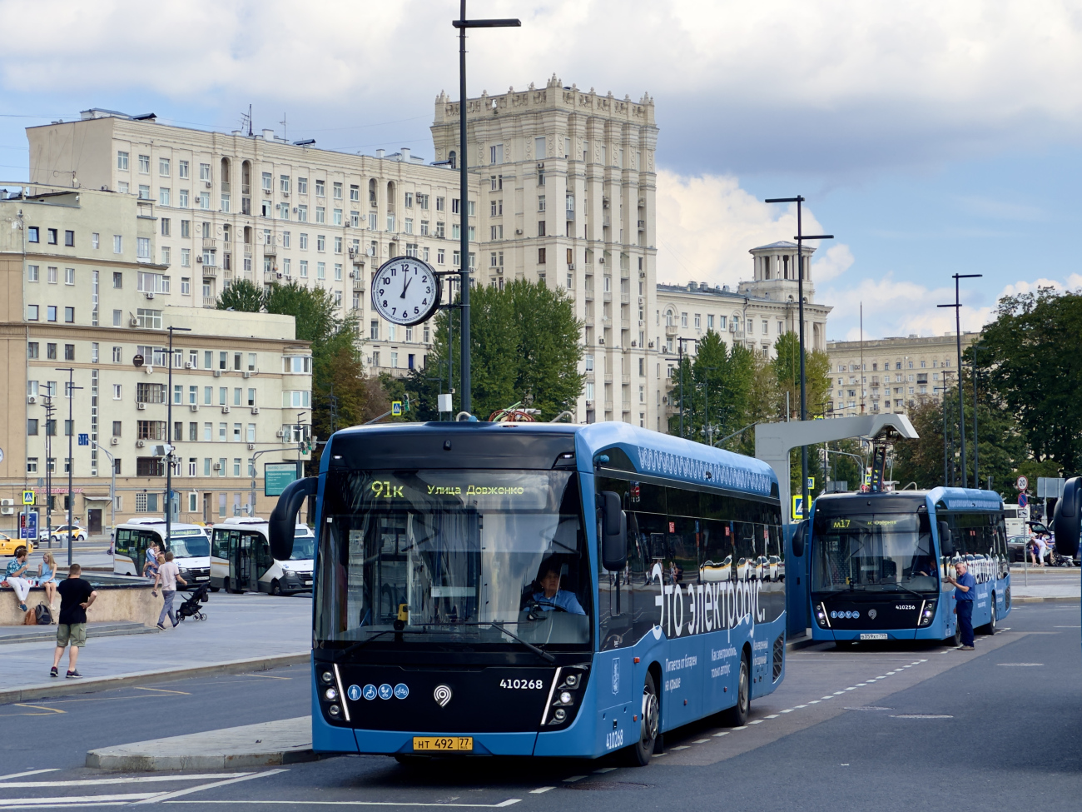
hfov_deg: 25.3
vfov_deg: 19.1
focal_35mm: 77
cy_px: 406
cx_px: 541
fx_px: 2407
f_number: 2.8
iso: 32
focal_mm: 9
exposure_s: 1/763
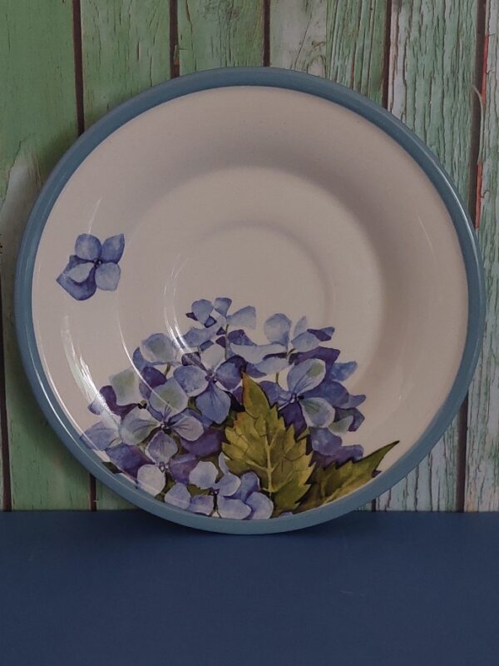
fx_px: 461
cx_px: 250
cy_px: 333
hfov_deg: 56.8
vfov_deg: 71.6
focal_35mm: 24
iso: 500
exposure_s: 1/33
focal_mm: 5.23
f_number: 1.8
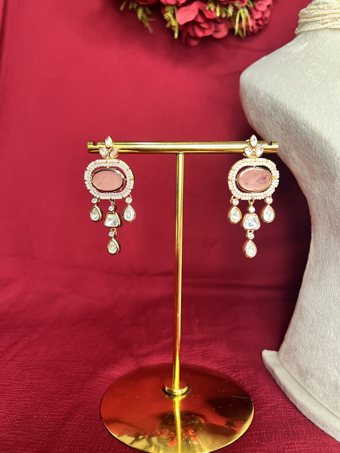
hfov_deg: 53.1
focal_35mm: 26
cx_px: 170
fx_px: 340
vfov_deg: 67.3
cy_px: 226
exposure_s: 1/50
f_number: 1.5
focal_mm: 5.7
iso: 80
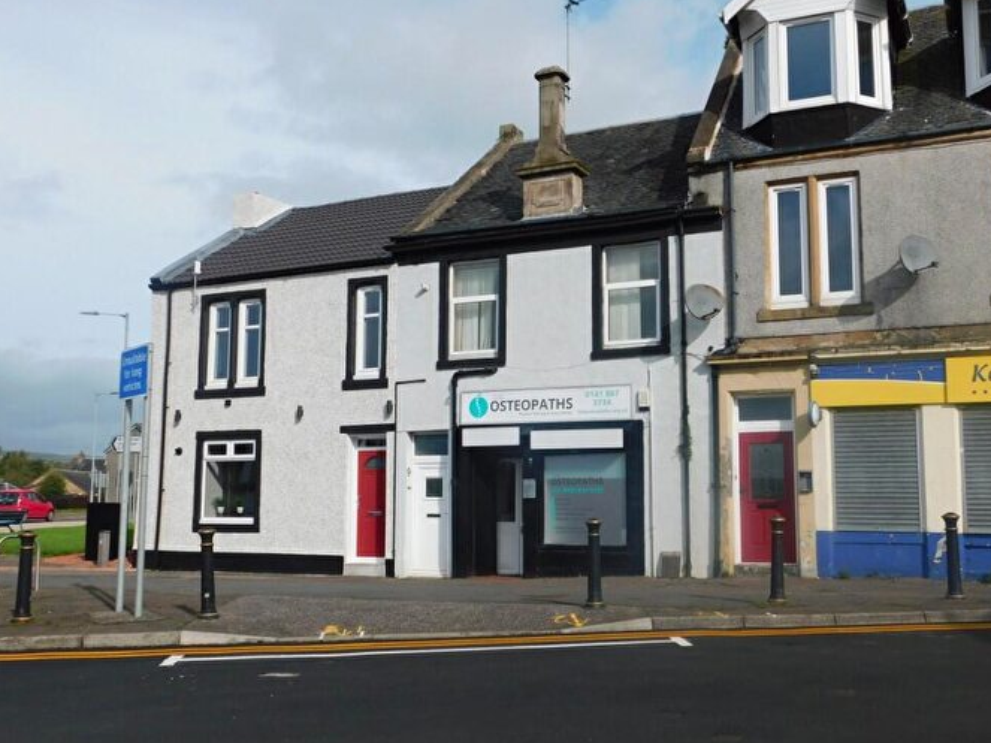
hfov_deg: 49.0
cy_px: 383
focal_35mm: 38
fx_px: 1088
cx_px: 517
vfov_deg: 37.7
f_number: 7
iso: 125
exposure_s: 1/500
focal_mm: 6.3
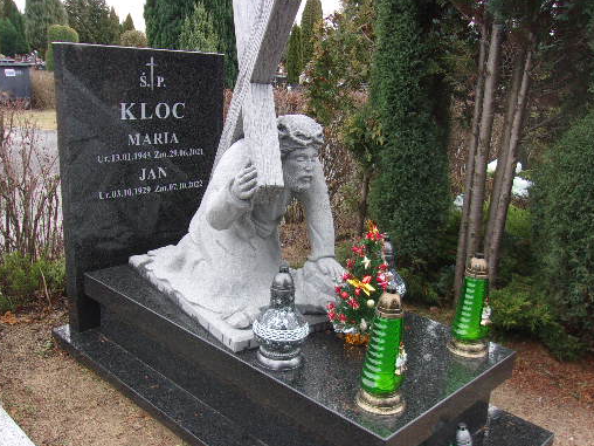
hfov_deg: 53.9
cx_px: 306
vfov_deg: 41.8
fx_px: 583
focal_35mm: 34
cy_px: 229
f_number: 3
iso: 80
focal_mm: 4.9
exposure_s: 1/60
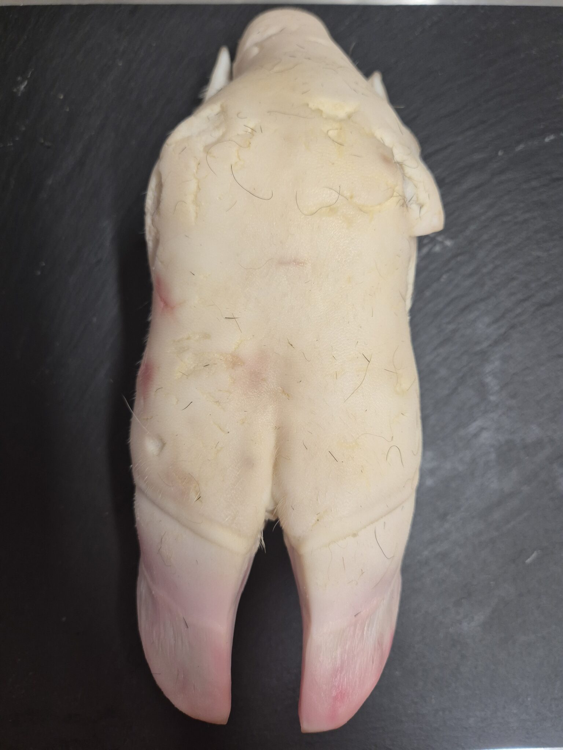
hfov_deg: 58.9
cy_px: 375
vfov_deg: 73.9
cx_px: 282
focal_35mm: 23
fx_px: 499
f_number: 1.8
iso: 200
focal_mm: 5.4
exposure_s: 1/180
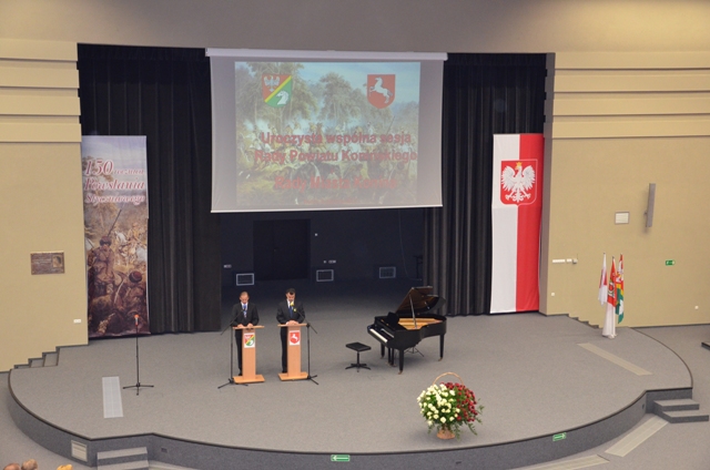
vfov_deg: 28.0
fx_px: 945
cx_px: 355
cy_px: 235
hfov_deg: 41.2
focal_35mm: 48
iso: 2000
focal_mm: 32
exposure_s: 1/60
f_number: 4.2
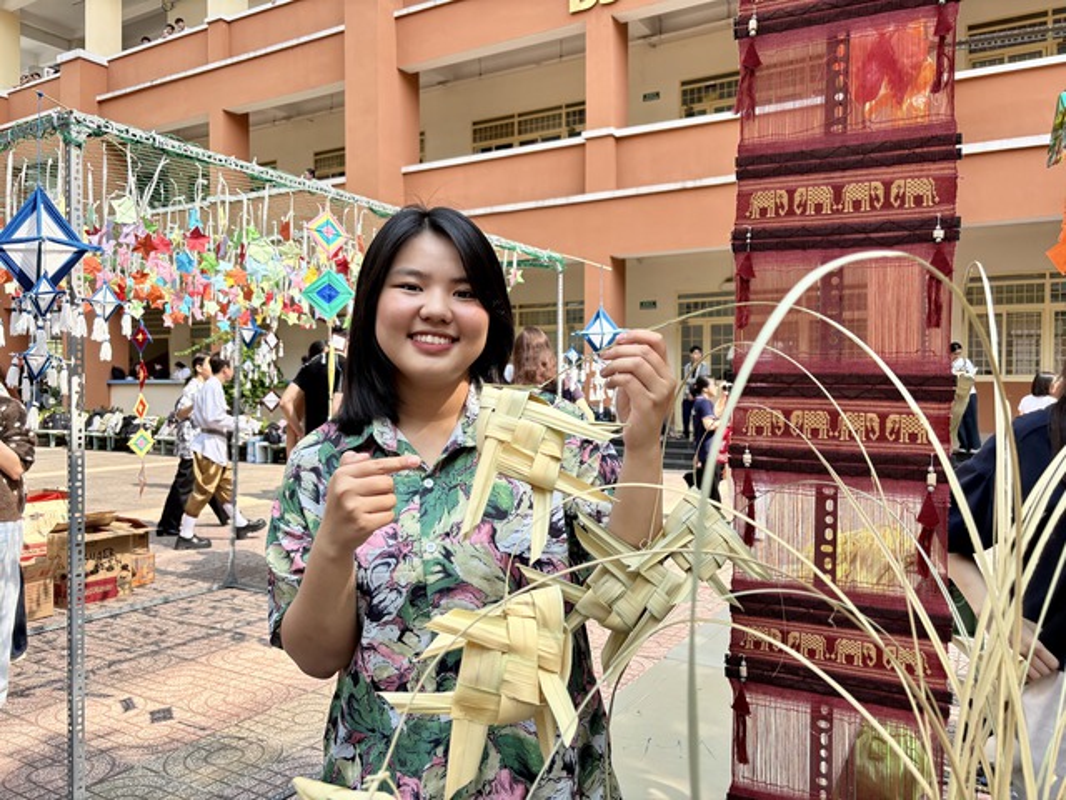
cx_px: 533
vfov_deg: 53.1
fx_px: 801
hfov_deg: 67.3
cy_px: 400
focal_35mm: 26
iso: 50
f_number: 1.6
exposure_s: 1/335
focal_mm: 5.96
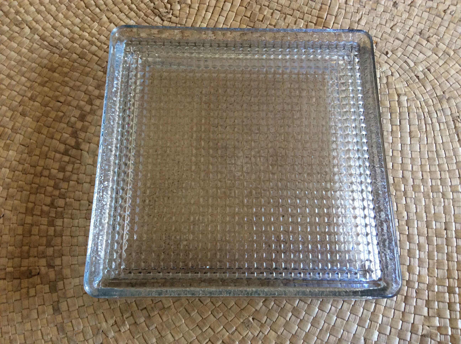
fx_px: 426
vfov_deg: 44.1
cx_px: 230
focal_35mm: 32
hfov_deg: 56.9
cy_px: 172
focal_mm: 3.3
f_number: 2.4
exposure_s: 1/25
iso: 125
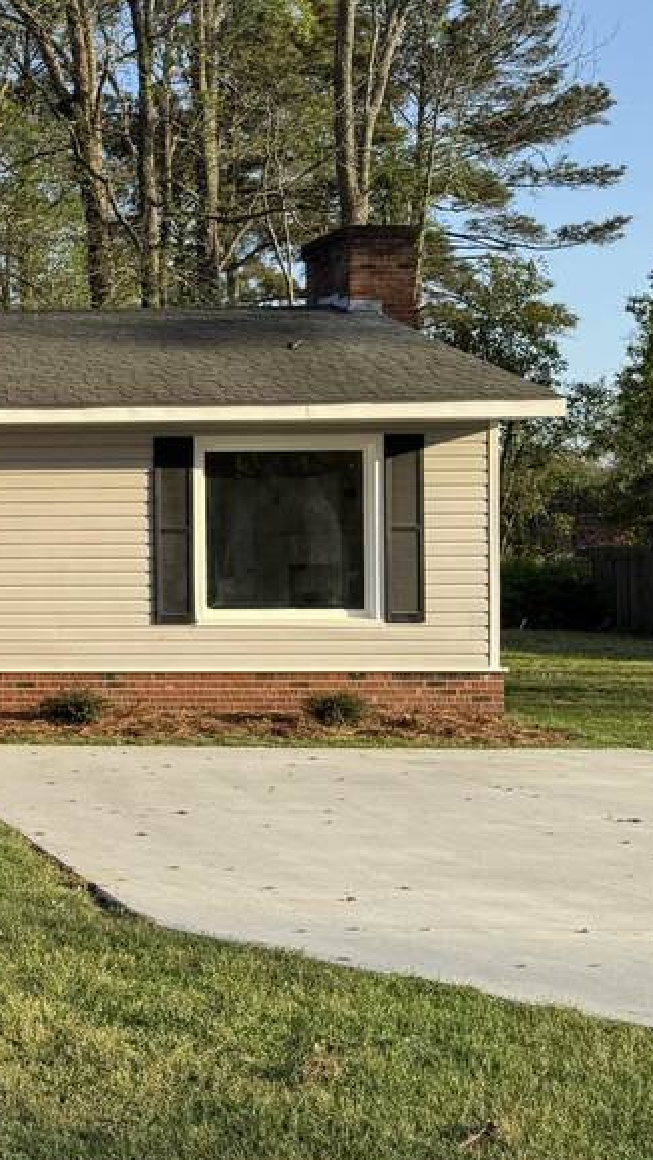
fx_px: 1784
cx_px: -412
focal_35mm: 58
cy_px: 545
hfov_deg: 17.8
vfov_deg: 36.0
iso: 80
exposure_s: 1/1818
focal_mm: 6.76
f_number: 1.78
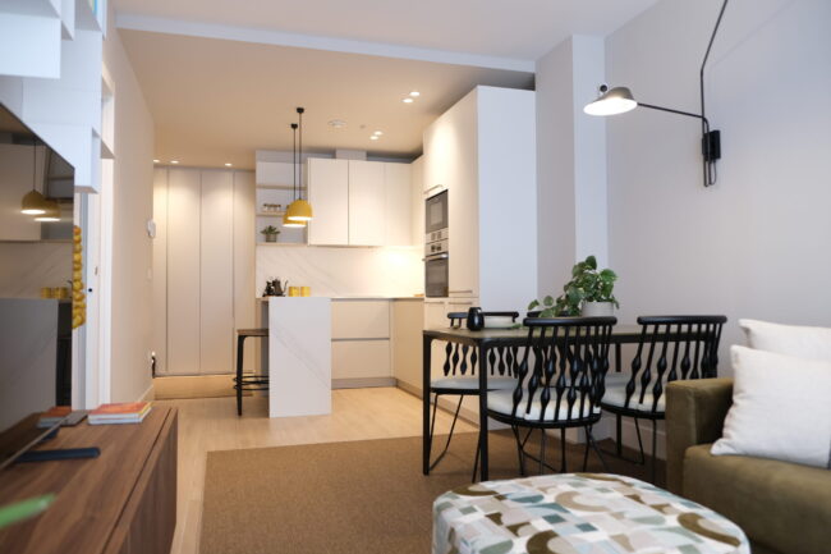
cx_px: 416
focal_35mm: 27
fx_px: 623
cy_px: 277
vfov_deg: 47.9
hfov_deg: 67.4
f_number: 3.5
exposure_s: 1/26
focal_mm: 18
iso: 400
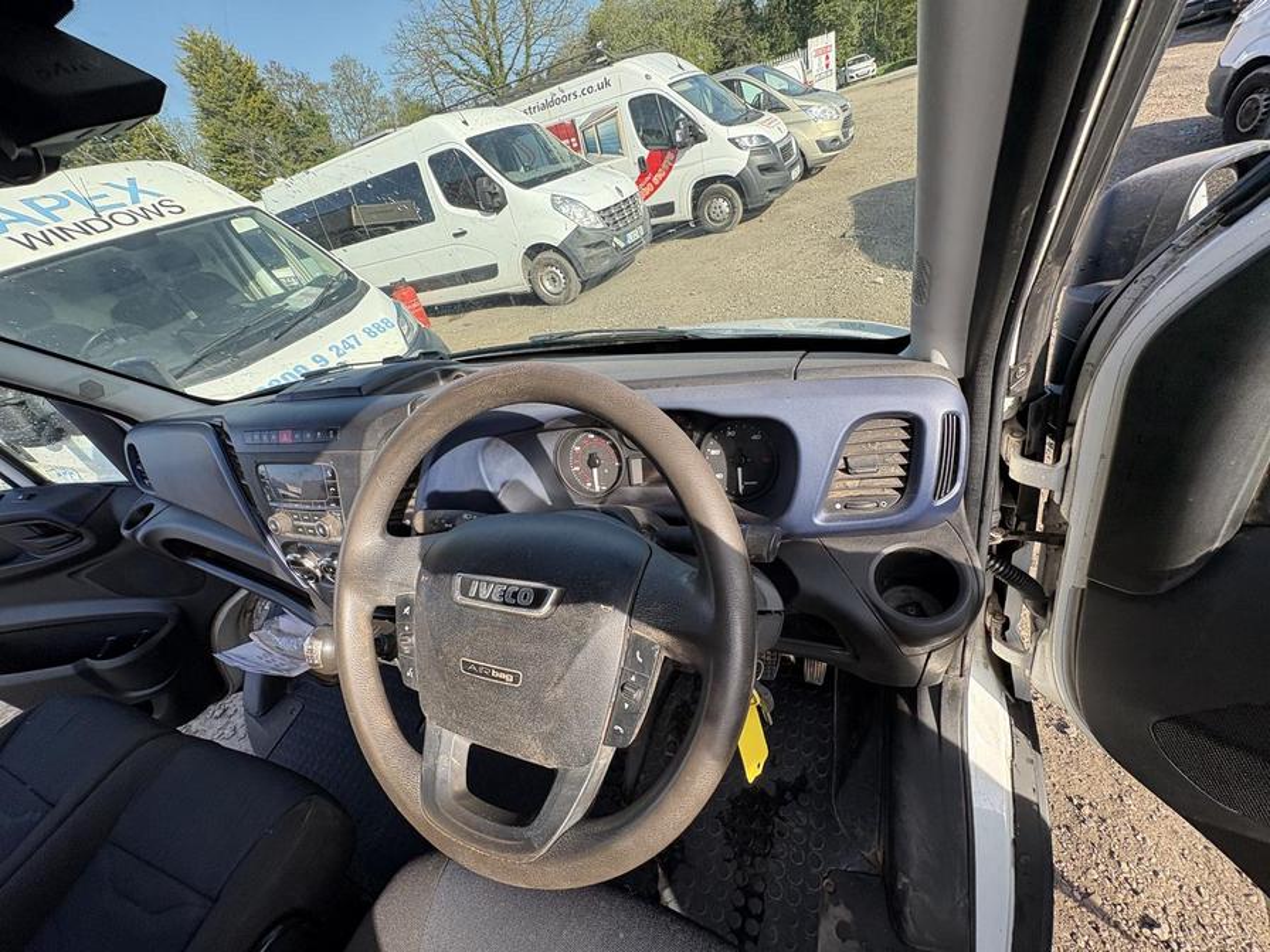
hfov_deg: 102.1
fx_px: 514
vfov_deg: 85.7
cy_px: 476
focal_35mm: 14
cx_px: 635
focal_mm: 2.22
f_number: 2.2
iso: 40
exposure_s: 1/287
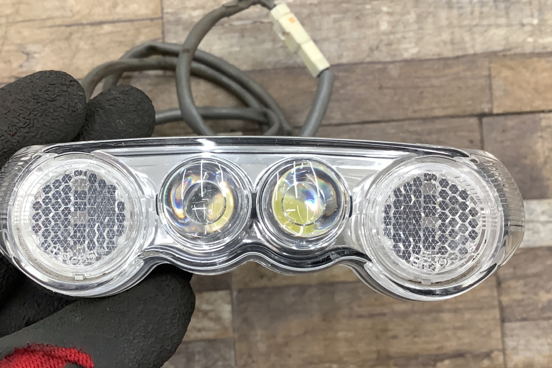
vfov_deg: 31.1
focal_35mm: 43
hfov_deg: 45.3
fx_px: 659
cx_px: 242
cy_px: 220
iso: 100
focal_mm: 3.3
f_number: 2.4
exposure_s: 1/60
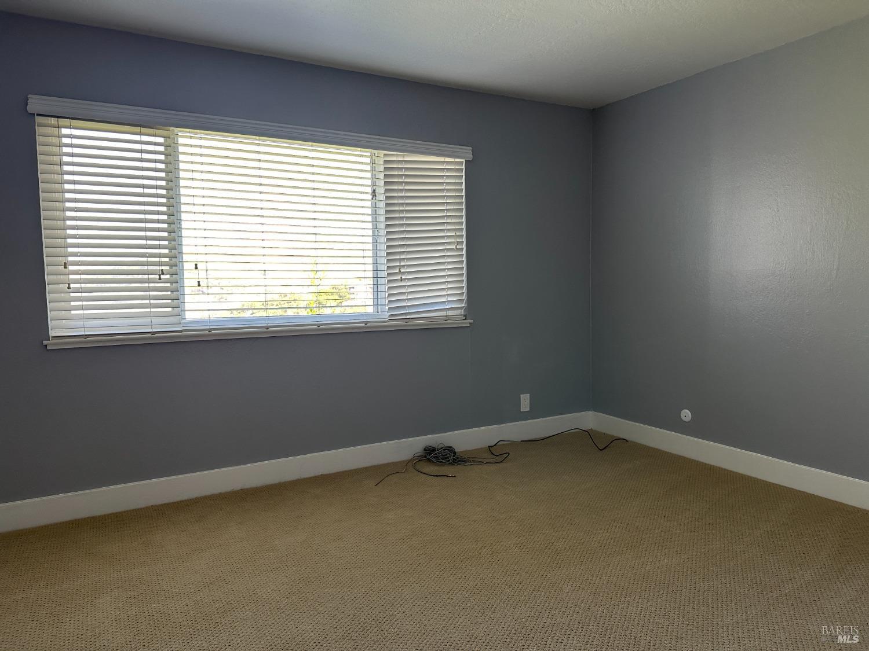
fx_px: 602
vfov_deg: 56.8
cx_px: 434
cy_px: 326
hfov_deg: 71.6
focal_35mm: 24
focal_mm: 6.86
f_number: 1.78
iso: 125
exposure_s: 1/120
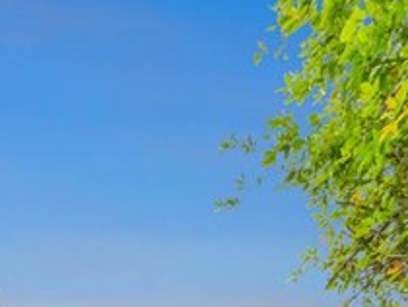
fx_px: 885
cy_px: 627
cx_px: -8
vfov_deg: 15.4
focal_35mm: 75
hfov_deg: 24.7
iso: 1000
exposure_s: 1/8000
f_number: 8
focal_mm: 16
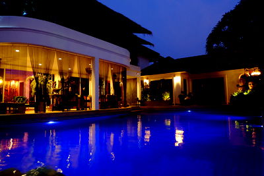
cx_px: 132
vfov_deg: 53.2
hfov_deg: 73.7
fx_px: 176
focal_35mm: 24
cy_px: 88
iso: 800
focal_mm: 16
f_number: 3.5
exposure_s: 1/4
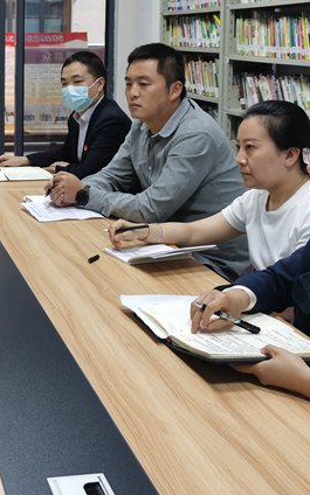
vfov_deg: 34.4
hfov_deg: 21.6
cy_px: 130
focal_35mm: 58
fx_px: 784
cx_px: 4
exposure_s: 1/100
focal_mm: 5.56
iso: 125
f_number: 1.6
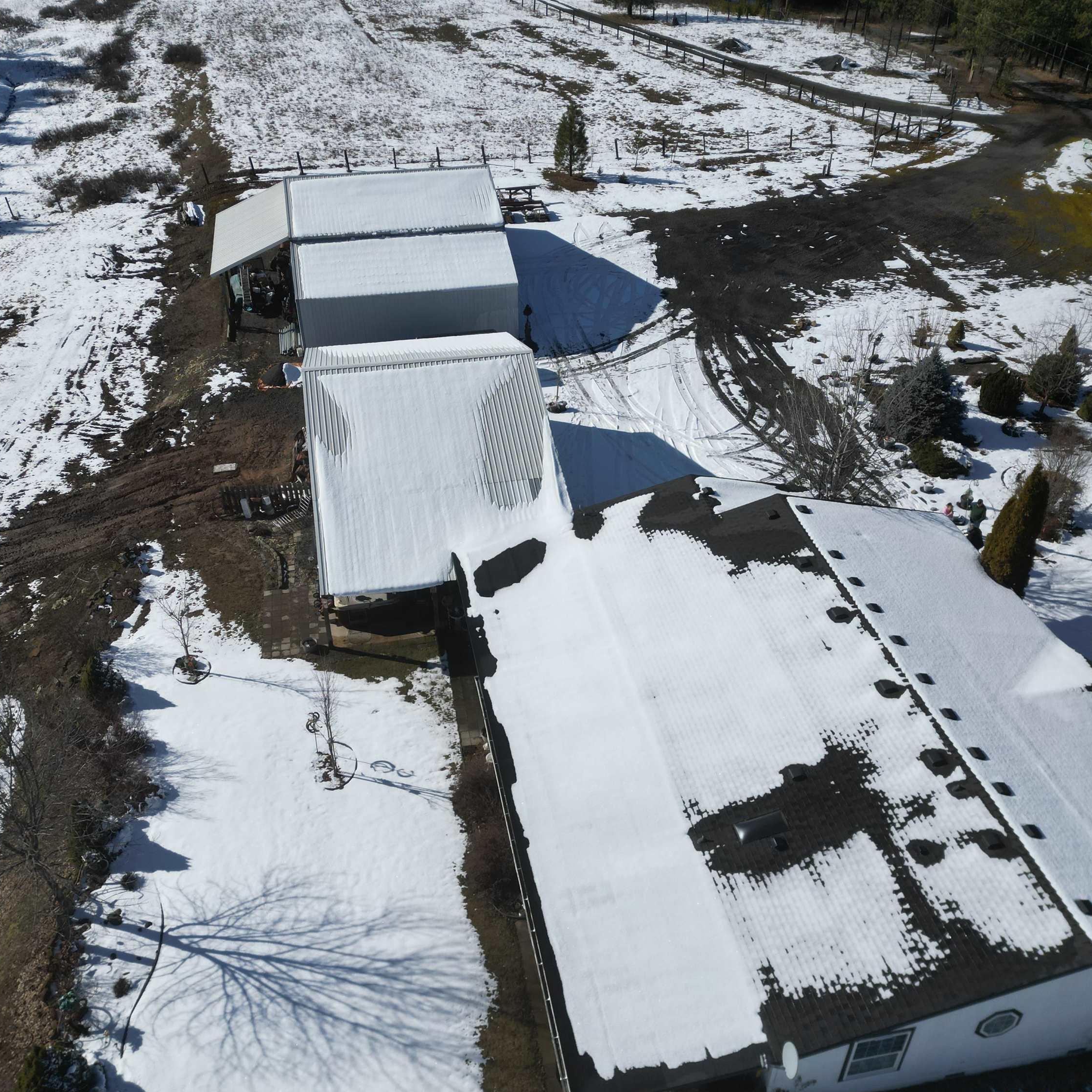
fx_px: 1035
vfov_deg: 55.6
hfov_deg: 55.6
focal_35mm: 29
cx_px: 538
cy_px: 559
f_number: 1.7
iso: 120
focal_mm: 6.72
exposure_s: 1/6400
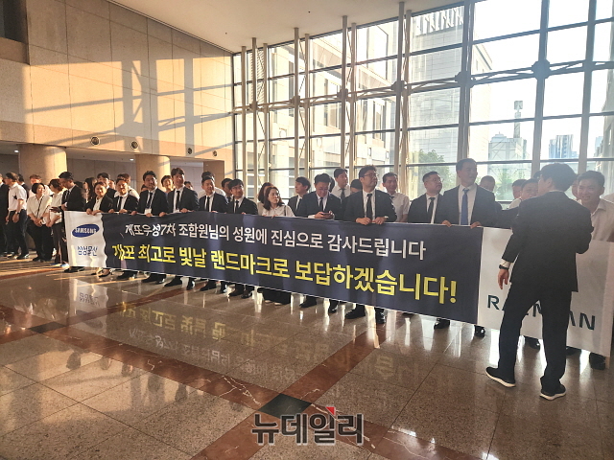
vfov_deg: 58.9
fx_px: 408
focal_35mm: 23
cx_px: 307
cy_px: 230
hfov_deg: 73.9
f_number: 1.8
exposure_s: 1/180
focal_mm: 5.4
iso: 200
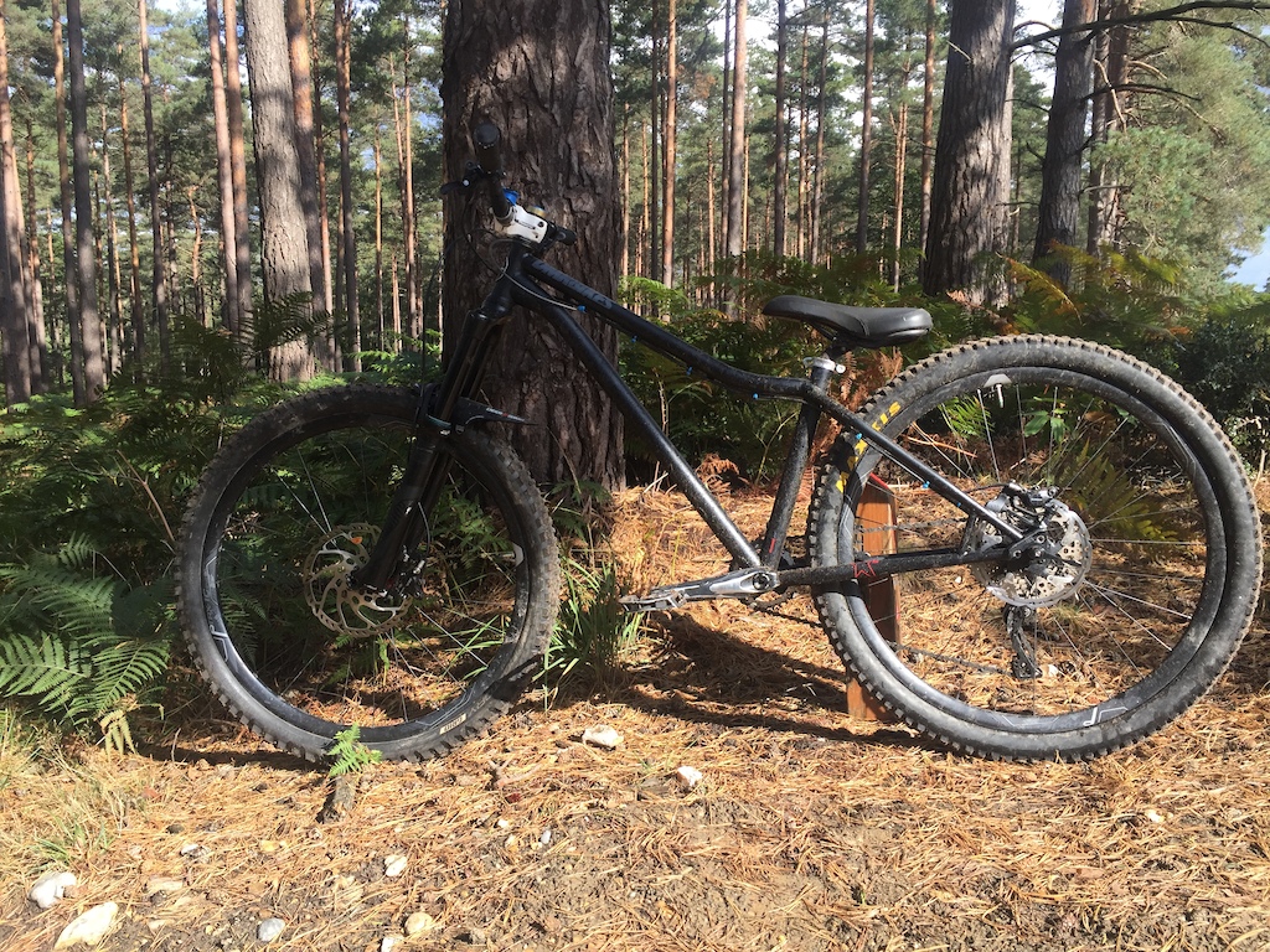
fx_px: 1064
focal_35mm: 29
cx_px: 635
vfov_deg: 48.2
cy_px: 476
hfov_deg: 61.7
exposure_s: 1/514
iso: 32
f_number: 2.2
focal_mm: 4.15
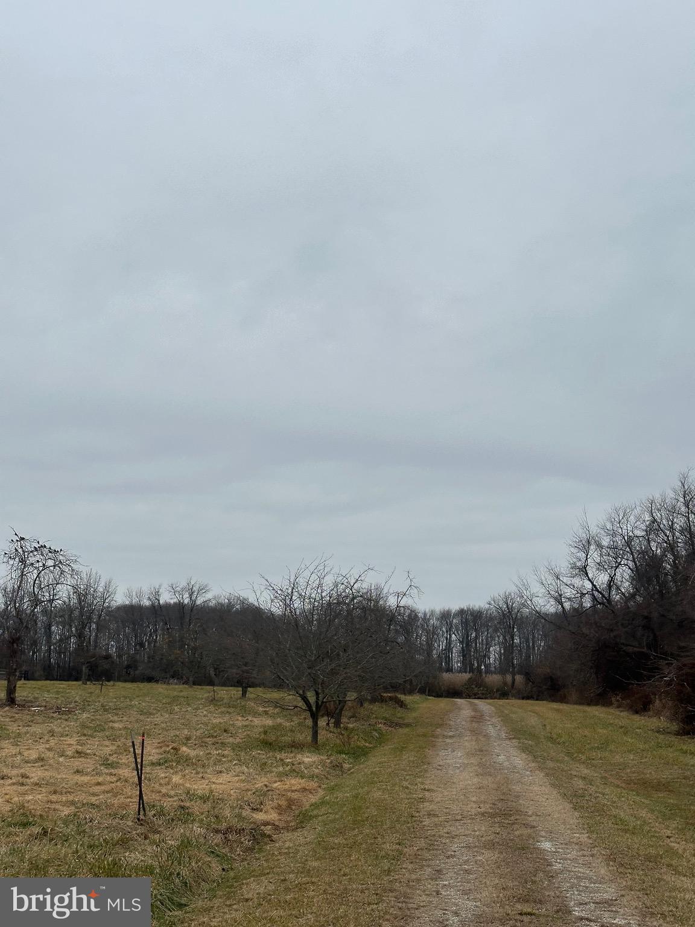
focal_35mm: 48
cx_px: 348
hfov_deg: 30.3
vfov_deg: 39.7
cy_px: 464
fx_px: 1285
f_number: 1.78
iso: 64
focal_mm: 6.86
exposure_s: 1/2469
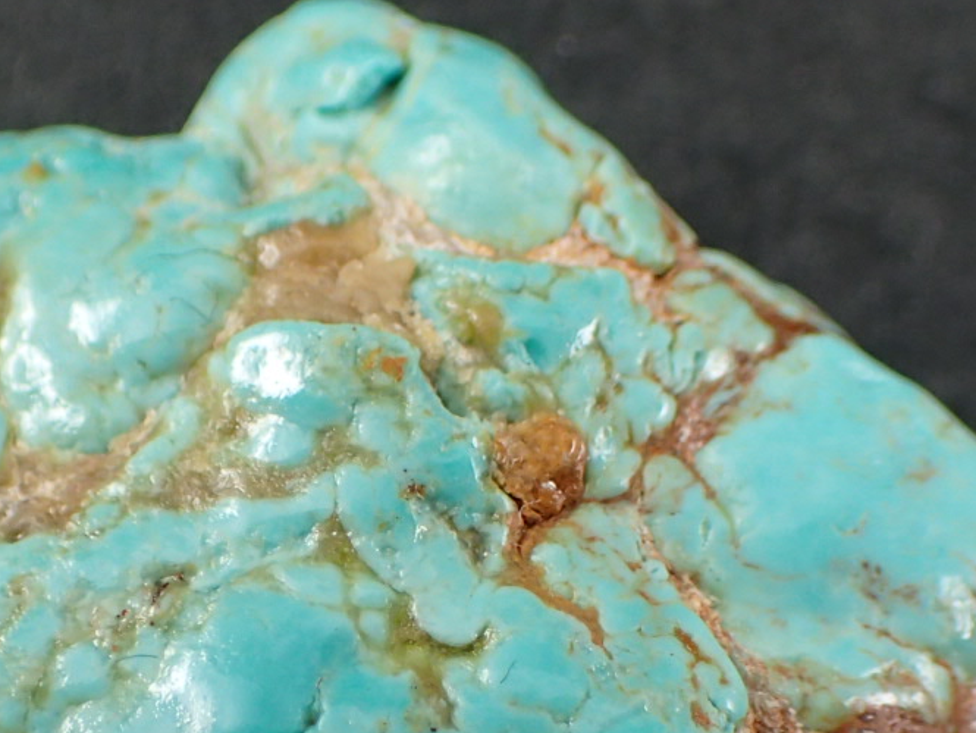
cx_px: 301
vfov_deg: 14.5
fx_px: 2848
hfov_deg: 19.4
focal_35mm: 101
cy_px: 665
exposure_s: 1/125
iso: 125
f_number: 2.6
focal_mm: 6.42
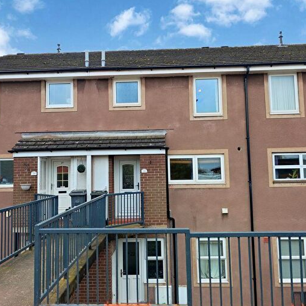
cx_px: 146
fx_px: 280
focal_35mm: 28
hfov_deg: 57.3
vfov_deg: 57.3
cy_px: 157
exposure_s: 1/1360
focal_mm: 8.72
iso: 50
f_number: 2
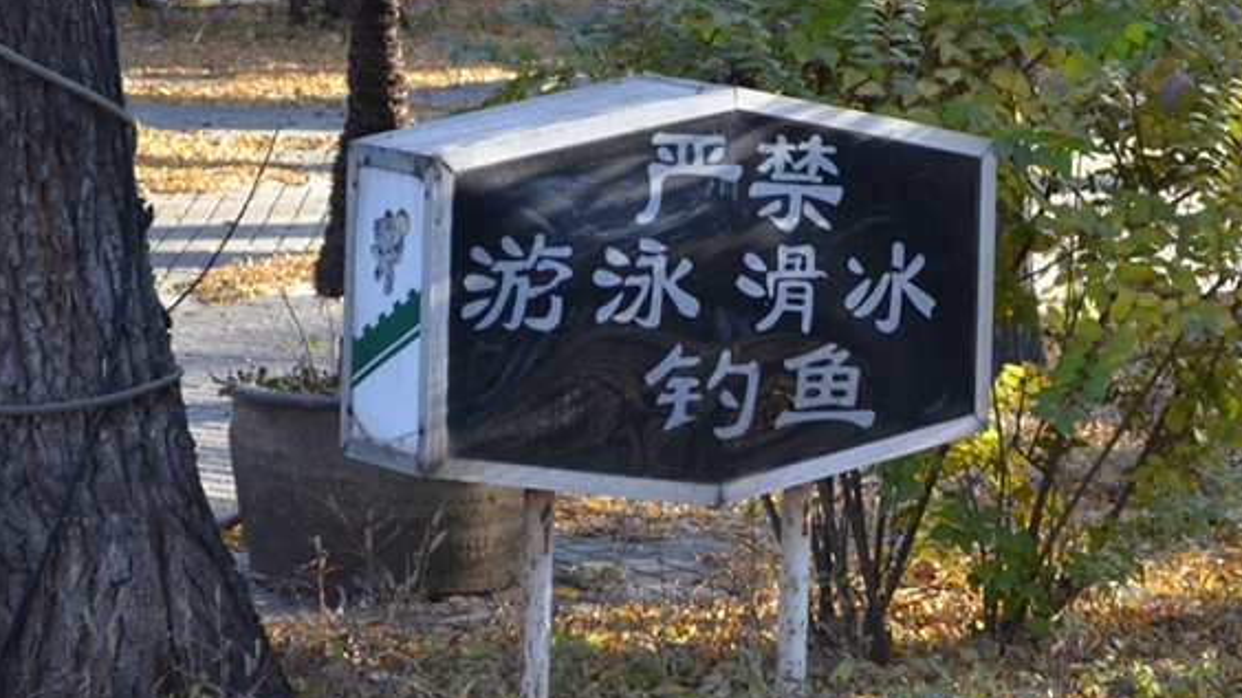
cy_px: 424
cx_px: 943
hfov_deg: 13.7
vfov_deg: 7.7
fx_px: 5168
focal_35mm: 157
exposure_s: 1/80
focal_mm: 55
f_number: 5.6
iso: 200
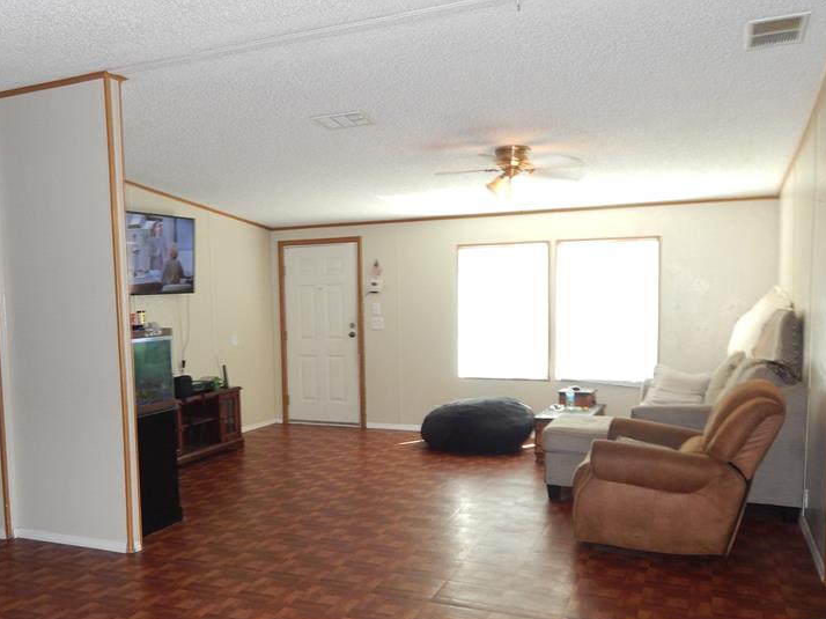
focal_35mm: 33
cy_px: 368
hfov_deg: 55.0
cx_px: 330
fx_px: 787
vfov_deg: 42.7
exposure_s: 1/30
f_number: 3
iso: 220
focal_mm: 4
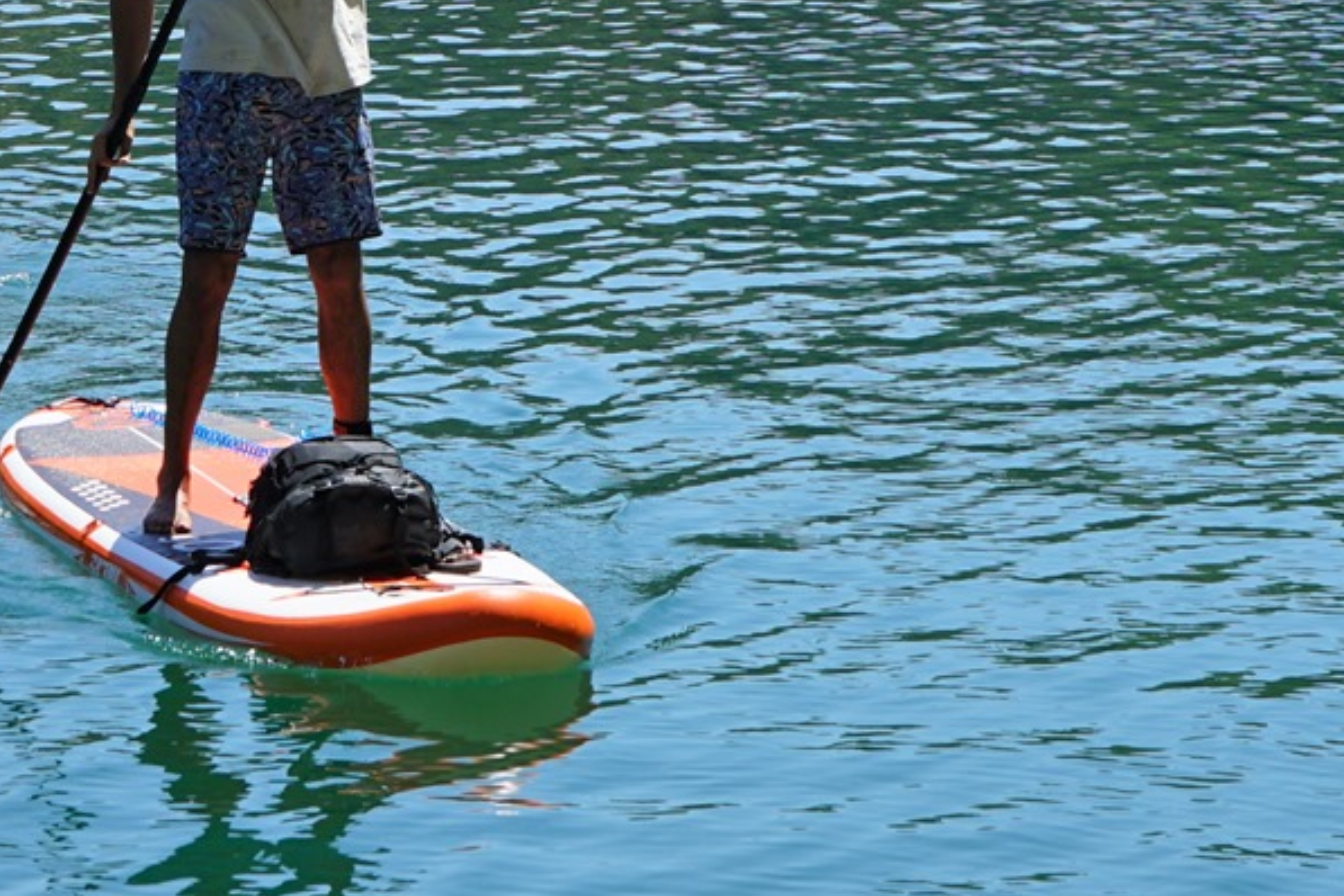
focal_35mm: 154
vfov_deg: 8.7
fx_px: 5749
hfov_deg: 13.3
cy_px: -550
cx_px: 356
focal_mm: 46
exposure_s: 1/125
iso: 100
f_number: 11
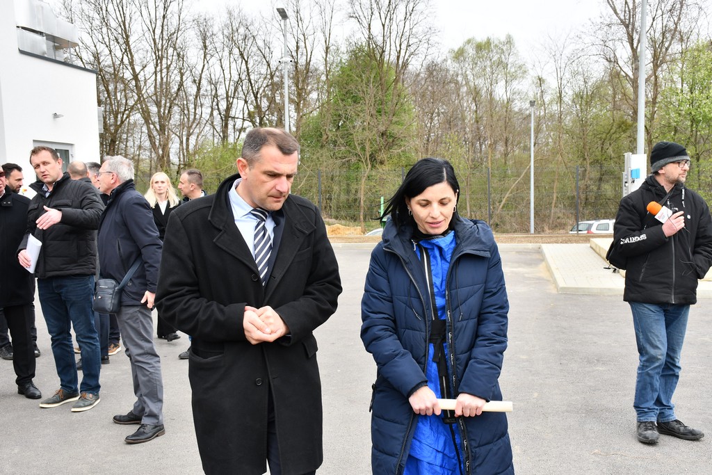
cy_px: 238
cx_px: 356
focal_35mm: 40
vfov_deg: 33.4
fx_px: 791
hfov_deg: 48.5
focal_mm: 27
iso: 200
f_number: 7.1
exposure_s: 1/250
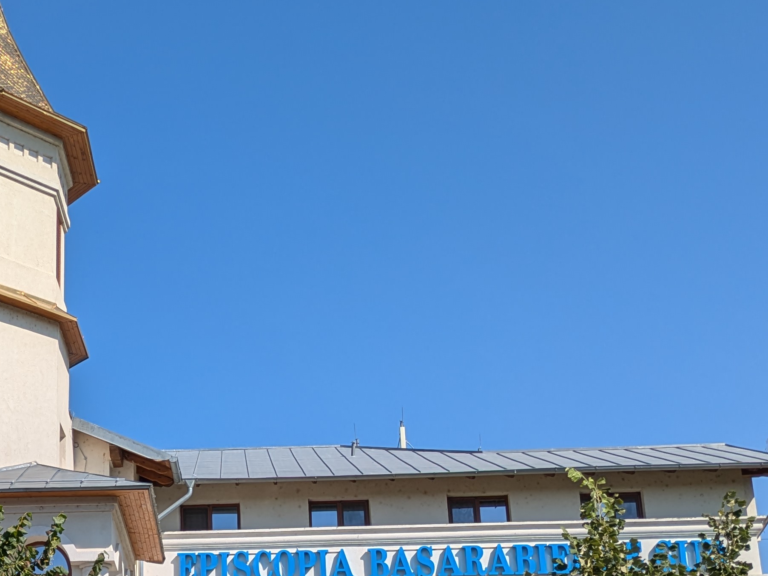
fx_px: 1420
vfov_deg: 22.5
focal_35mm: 64
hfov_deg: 29.6
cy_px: 492
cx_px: 160
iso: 47
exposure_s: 1/3378
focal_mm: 5.43
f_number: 1.89
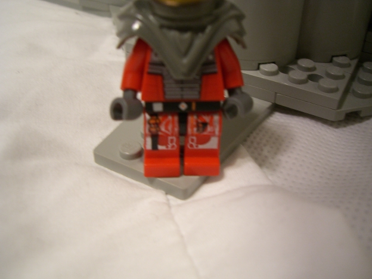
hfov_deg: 47.9
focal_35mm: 39
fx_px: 419
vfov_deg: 36.8
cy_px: 141
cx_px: 186
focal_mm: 6.2
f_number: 2.7
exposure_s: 1/15
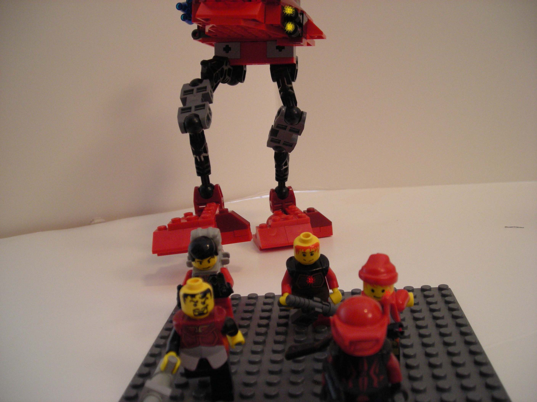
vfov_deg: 37.7
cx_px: 268
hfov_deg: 49.0
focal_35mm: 38
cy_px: 201
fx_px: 589
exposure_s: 1/17.8
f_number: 3.2
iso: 200
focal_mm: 6.3
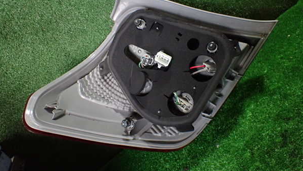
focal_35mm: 33
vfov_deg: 35.6
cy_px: 72
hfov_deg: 59.5
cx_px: 152
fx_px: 265
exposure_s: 1/125
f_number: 2.3
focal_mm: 5.4
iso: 640
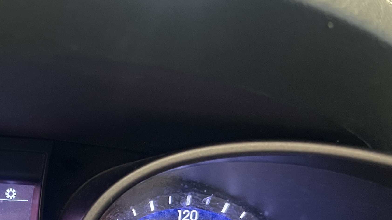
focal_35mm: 68
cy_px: 217
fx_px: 707
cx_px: 3
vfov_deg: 17.3
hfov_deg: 29.1
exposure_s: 1/40
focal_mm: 5.7
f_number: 1.5
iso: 500
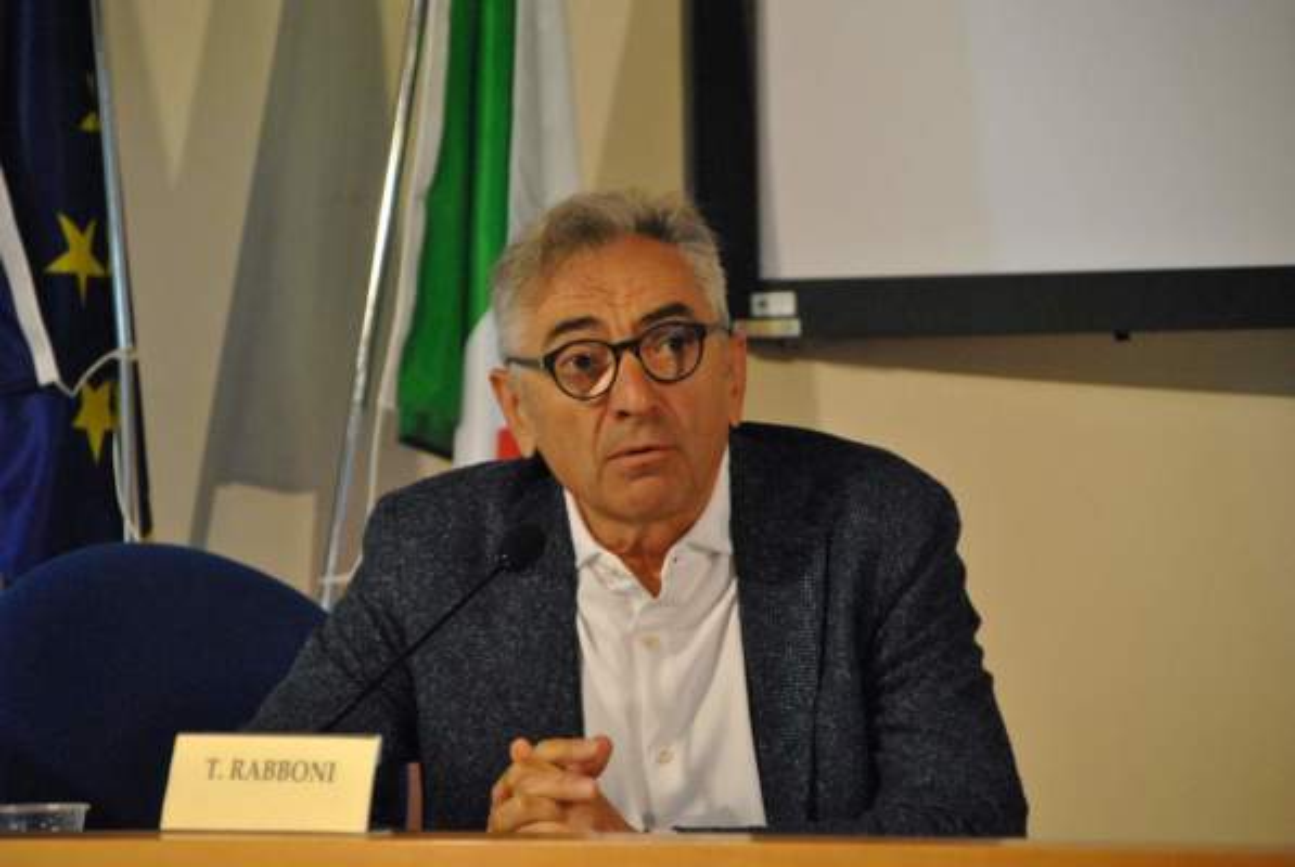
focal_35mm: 202
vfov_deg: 6.8
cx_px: 648
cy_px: 434
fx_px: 7295
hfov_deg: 10.1
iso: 1600
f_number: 6
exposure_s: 1/30
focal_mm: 135
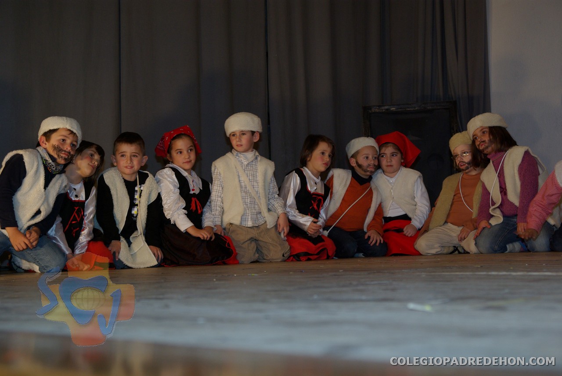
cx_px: 281
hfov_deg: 31.1
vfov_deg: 21.1
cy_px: 188
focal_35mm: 64
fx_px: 1008
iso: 400
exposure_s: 1/60
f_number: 5.6
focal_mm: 43
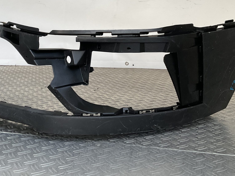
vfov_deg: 28.9
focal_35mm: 49
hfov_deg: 38.7
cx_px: 93
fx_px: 333
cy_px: 31
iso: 40
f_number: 1.8
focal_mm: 3
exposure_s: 1/60
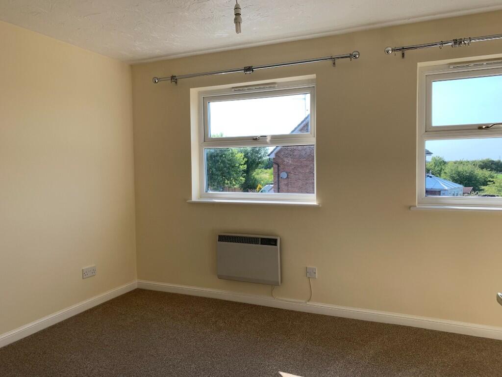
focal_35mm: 26
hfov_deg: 67.3
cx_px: 251
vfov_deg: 53.1
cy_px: 188
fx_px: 377
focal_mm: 4.25
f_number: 1.8
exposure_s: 1/287
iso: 25
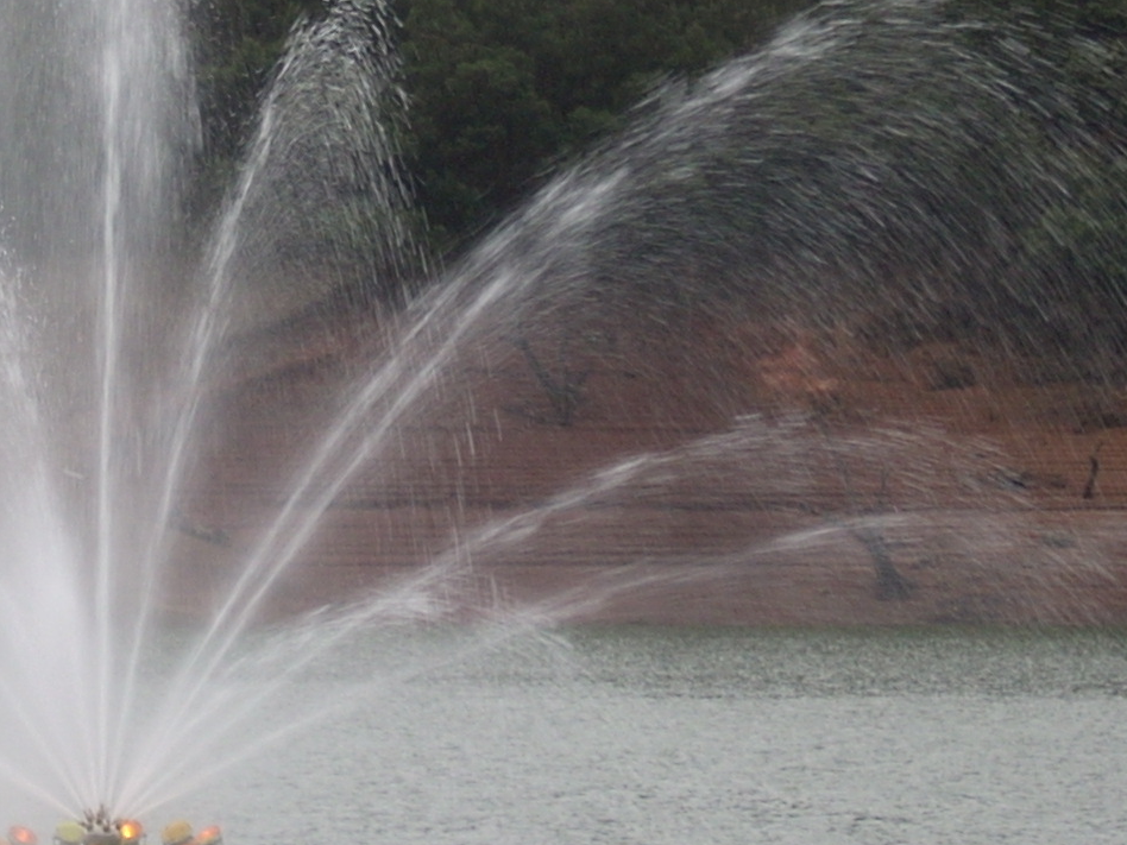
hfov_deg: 6.5
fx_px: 9930
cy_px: 184
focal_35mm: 305
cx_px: 128
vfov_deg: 4.9
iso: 64
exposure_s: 1/34.1
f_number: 5.2
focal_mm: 18.6
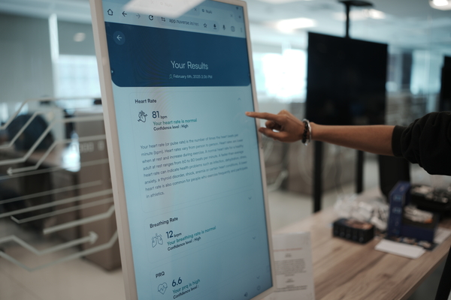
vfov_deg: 37.9
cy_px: 150
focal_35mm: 35
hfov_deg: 54.4
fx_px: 438
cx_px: 226
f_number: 1.4
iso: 50
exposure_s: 1/125
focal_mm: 35
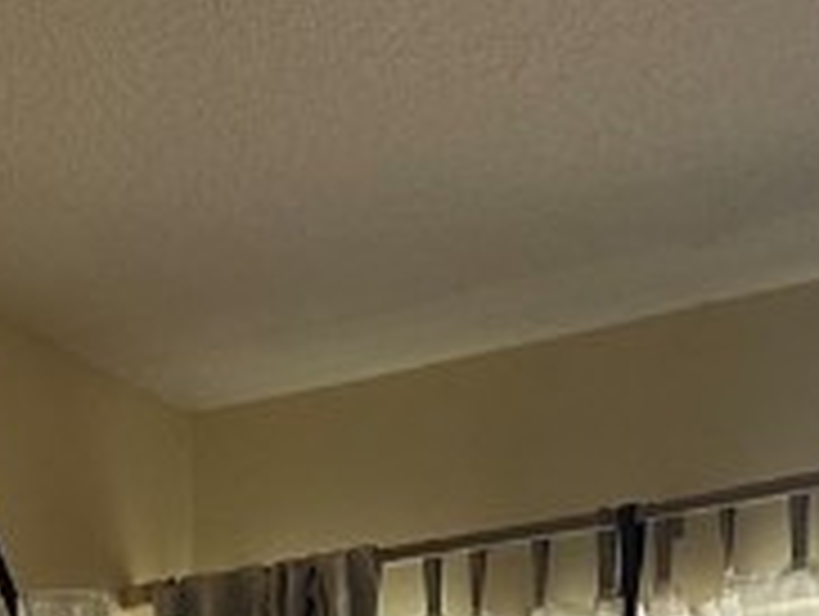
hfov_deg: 14.6
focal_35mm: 135
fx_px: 3198
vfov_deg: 10.0
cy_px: 1358
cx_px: 234
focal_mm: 6.86
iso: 160
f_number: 1.78
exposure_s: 1/121
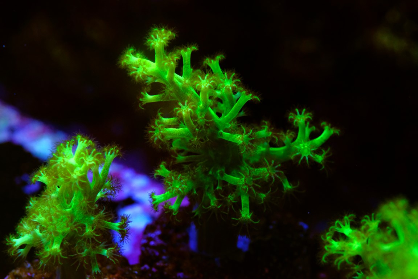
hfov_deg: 17.1
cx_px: 209
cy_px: 140
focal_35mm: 120
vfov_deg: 11.4
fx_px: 1393
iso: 4000
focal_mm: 80
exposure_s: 1/125
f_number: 9
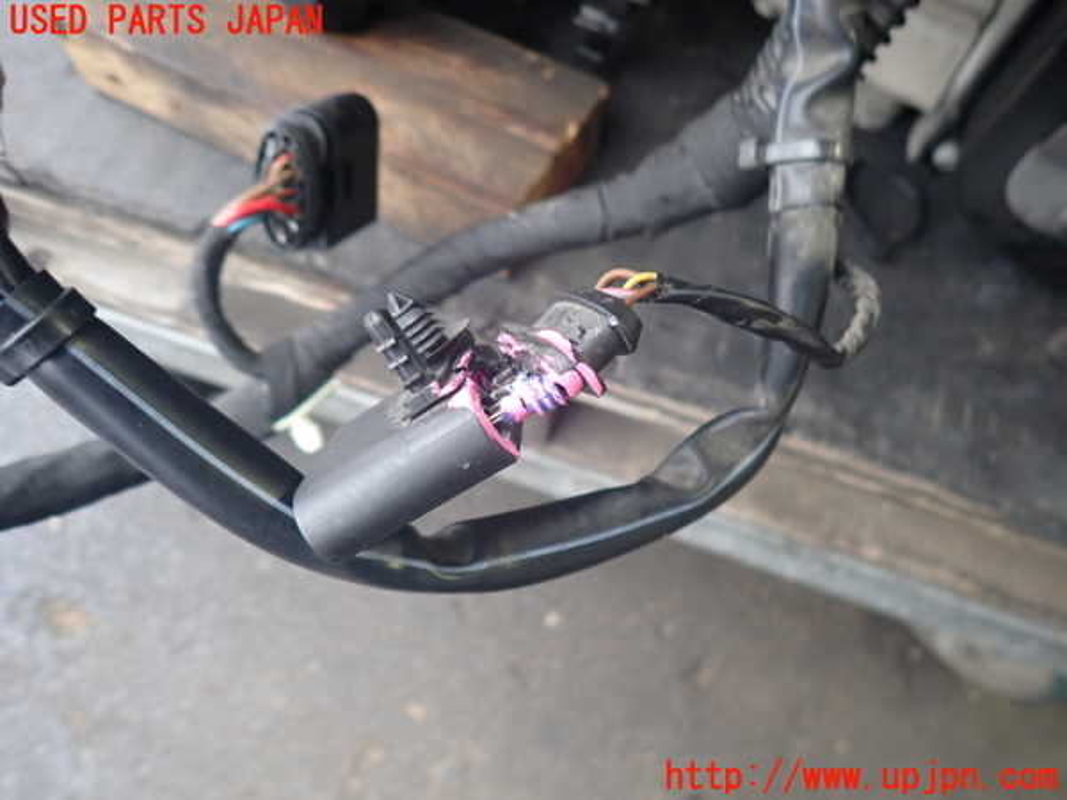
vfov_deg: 54.9
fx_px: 771
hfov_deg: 69.4
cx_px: 534
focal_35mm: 25
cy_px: 400
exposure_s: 1/30
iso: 250
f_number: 2
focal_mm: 4.5
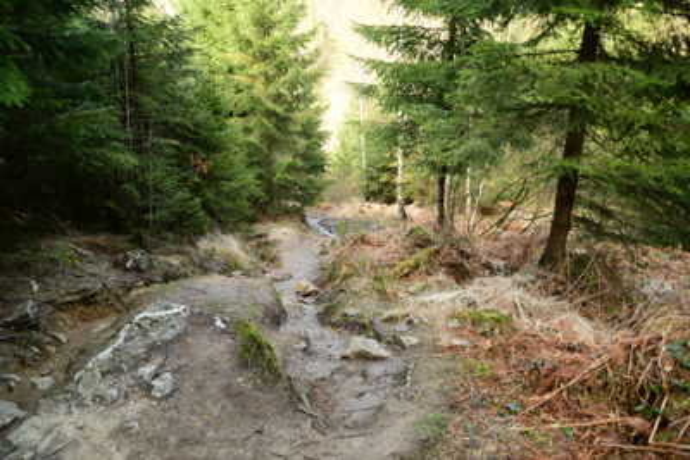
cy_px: 230
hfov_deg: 73.7
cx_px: 345
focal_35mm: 24
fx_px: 460
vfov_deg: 53.2
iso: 100
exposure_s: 1/50
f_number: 3.5
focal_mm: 16
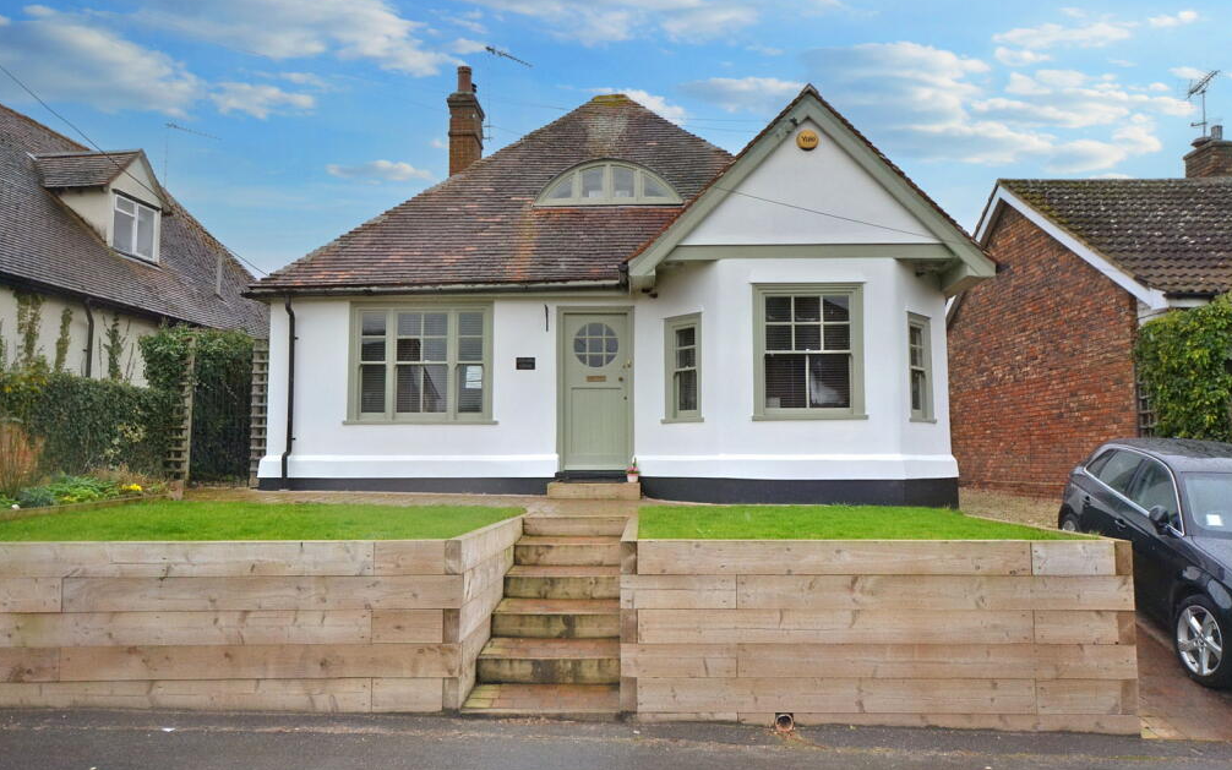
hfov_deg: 66.5
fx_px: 940
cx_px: 618
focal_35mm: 28
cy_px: 379
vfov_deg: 44.6
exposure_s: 1/800
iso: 800
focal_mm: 18
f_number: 5.3
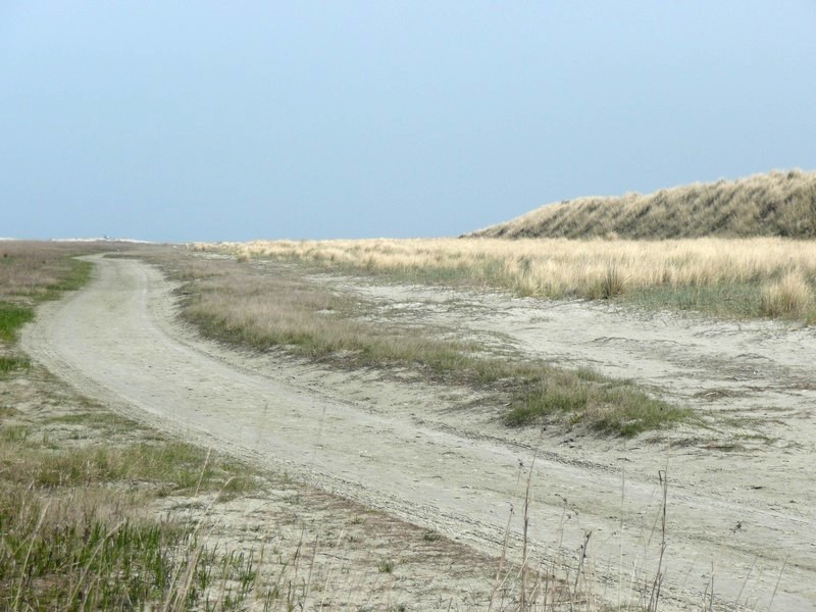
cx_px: 408
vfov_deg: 10.5
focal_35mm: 141
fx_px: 3324
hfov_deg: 14.0
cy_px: 306
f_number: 4.8
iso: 100
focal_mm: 23.1
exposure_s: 1/1000
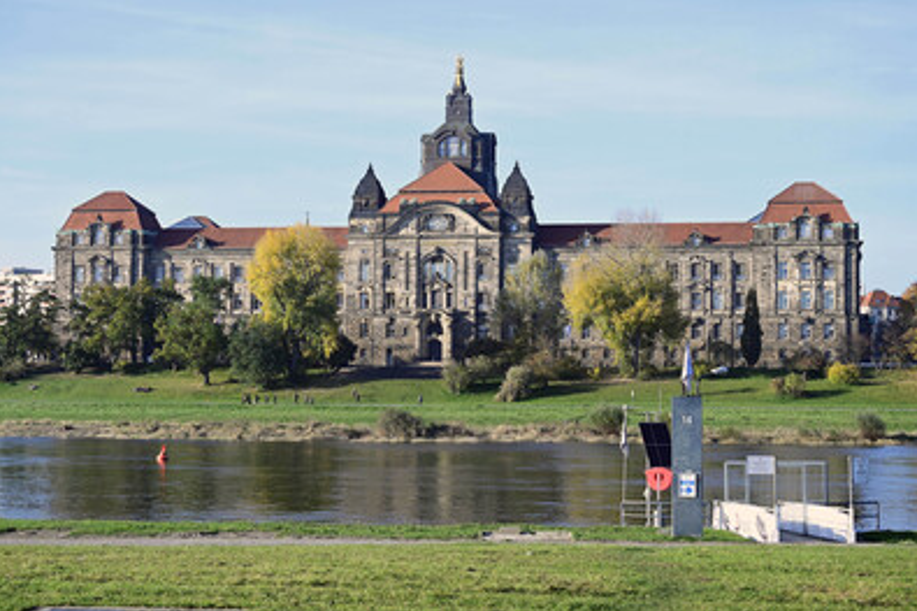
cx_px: 445
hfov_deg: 31.0
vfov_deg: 20.9
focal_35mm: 65
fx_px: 1655
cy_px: 267
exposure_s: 1/320
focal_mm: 57
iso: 100
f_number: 5
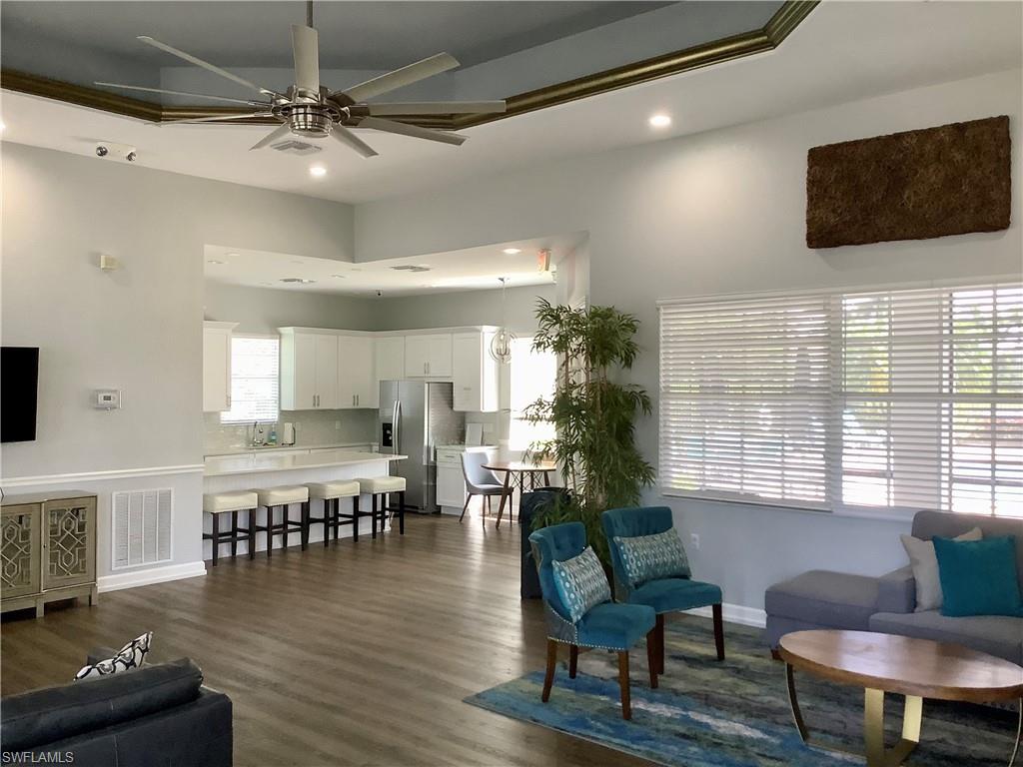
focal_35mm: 31
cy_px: 384
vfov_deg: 45.4
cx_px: 512
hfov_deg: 58.4
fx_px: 916
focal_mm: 3.3
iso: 125
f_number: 2.4
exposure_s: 1/60
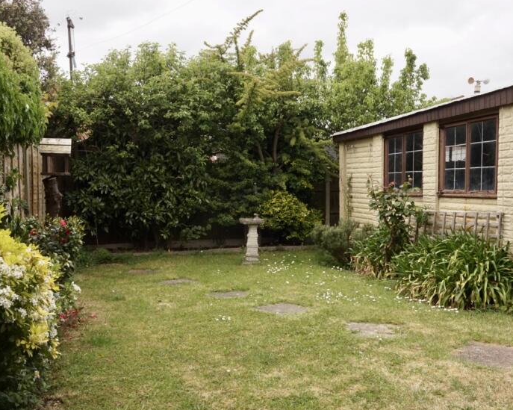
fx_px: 542
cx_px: 260
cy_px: 239
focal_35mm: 36
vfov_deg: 41.3
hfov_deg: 50.7
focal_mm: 17
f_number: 13
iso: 400
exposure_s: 1/160
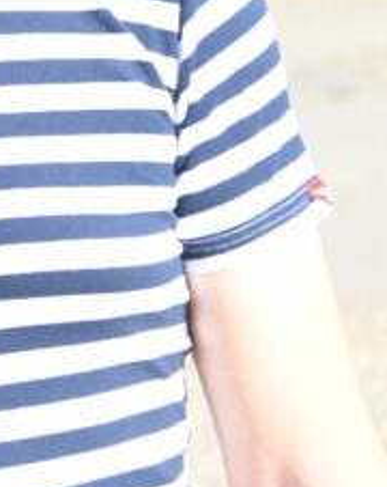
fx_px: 3058
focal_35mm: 213
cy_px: -79
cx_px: -540
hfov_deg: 6.9
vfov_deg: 9.0
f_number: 4
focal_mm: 50
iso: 200
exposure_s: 1/400
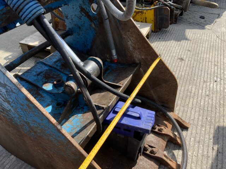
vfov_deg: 48.2
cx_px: 113
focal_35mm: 29
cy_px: 84
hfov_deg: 61.7
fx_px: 189
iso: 16
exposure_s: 1/683
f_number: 1.8
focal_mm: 3
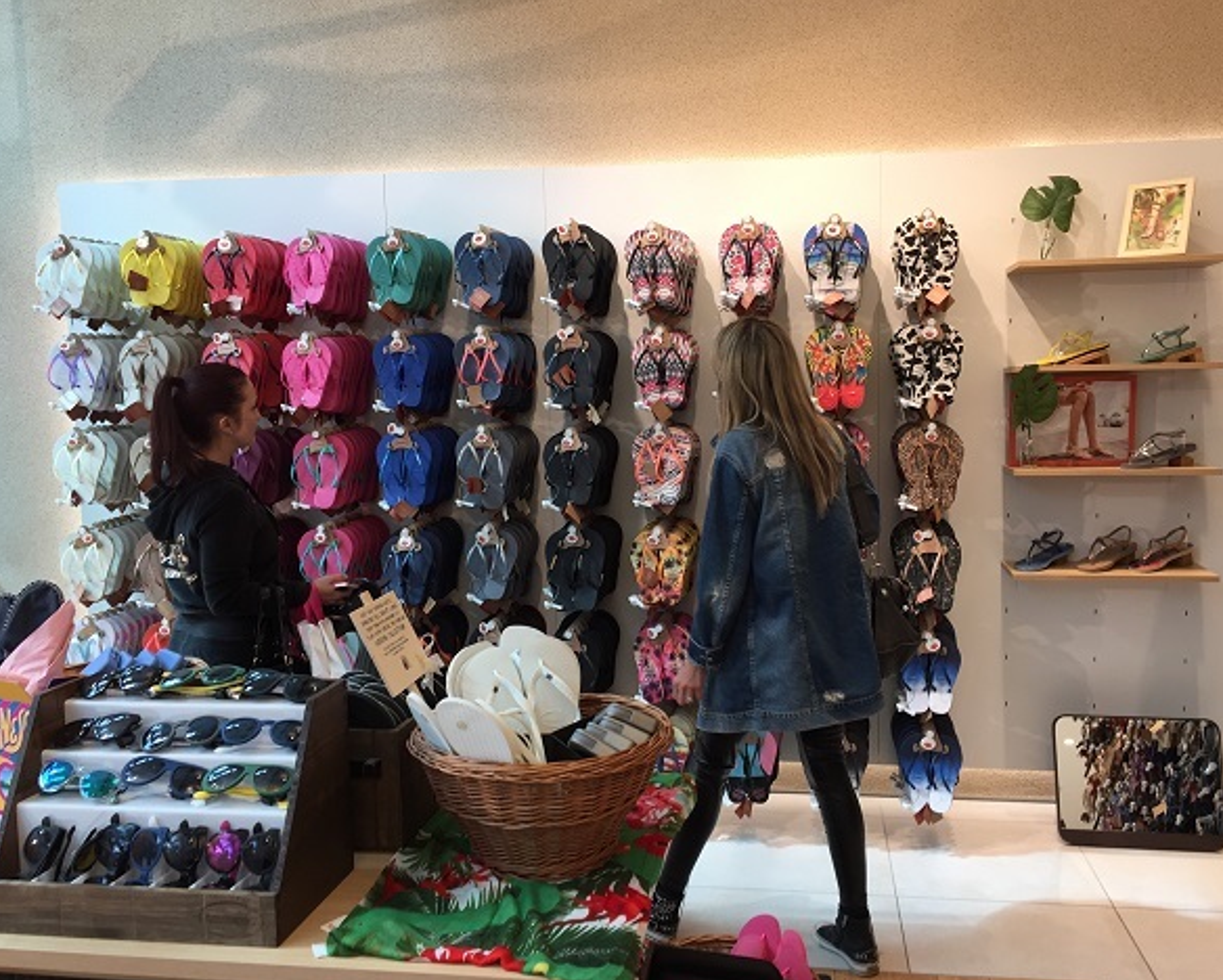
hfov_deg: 57.1
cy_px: 498
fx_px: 1123
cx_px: 660
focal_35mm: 31
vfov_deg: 47.2
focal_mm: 4.15
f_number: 2.2
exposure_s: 1/100
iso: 50
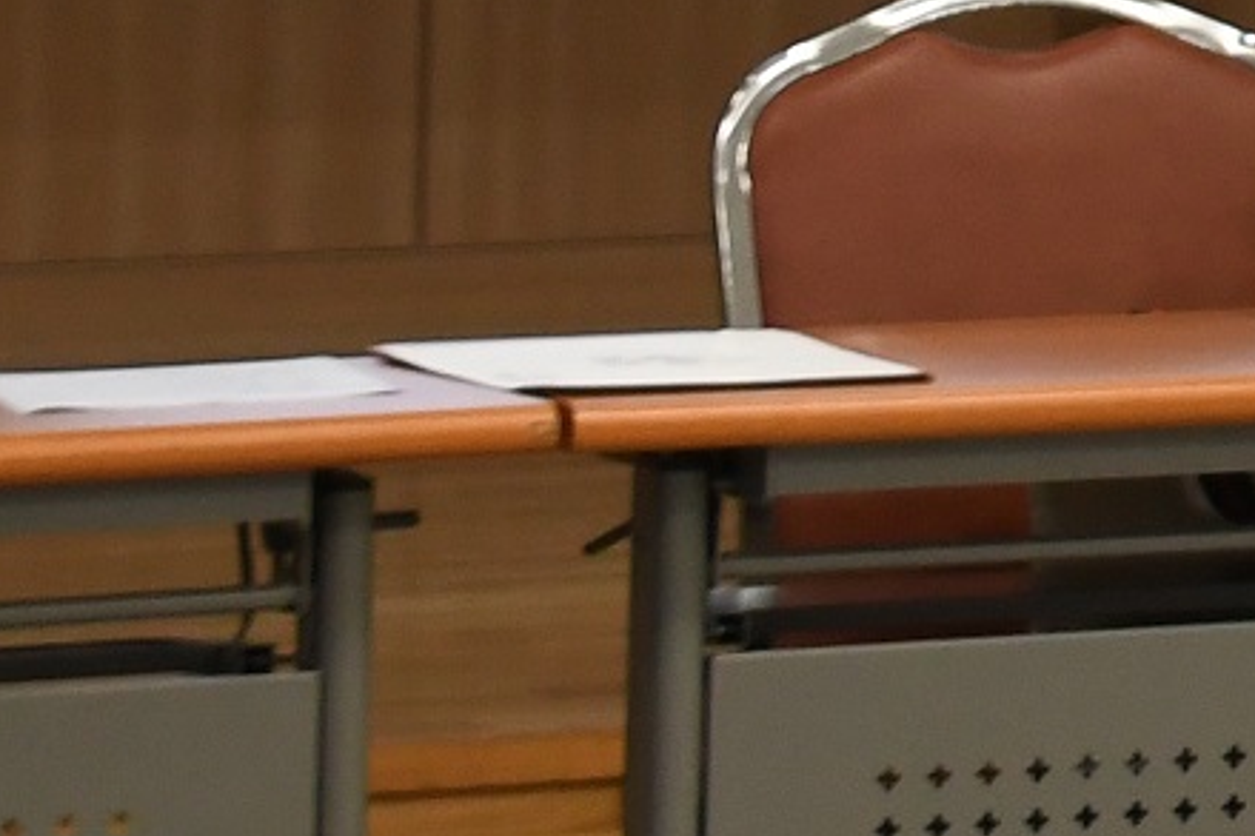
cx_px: 3505
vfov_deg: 3.8
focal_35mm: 361
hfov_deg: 5.4
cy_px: -944
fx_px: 12579
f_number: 5
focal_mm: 38
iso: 800
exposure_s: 1/100
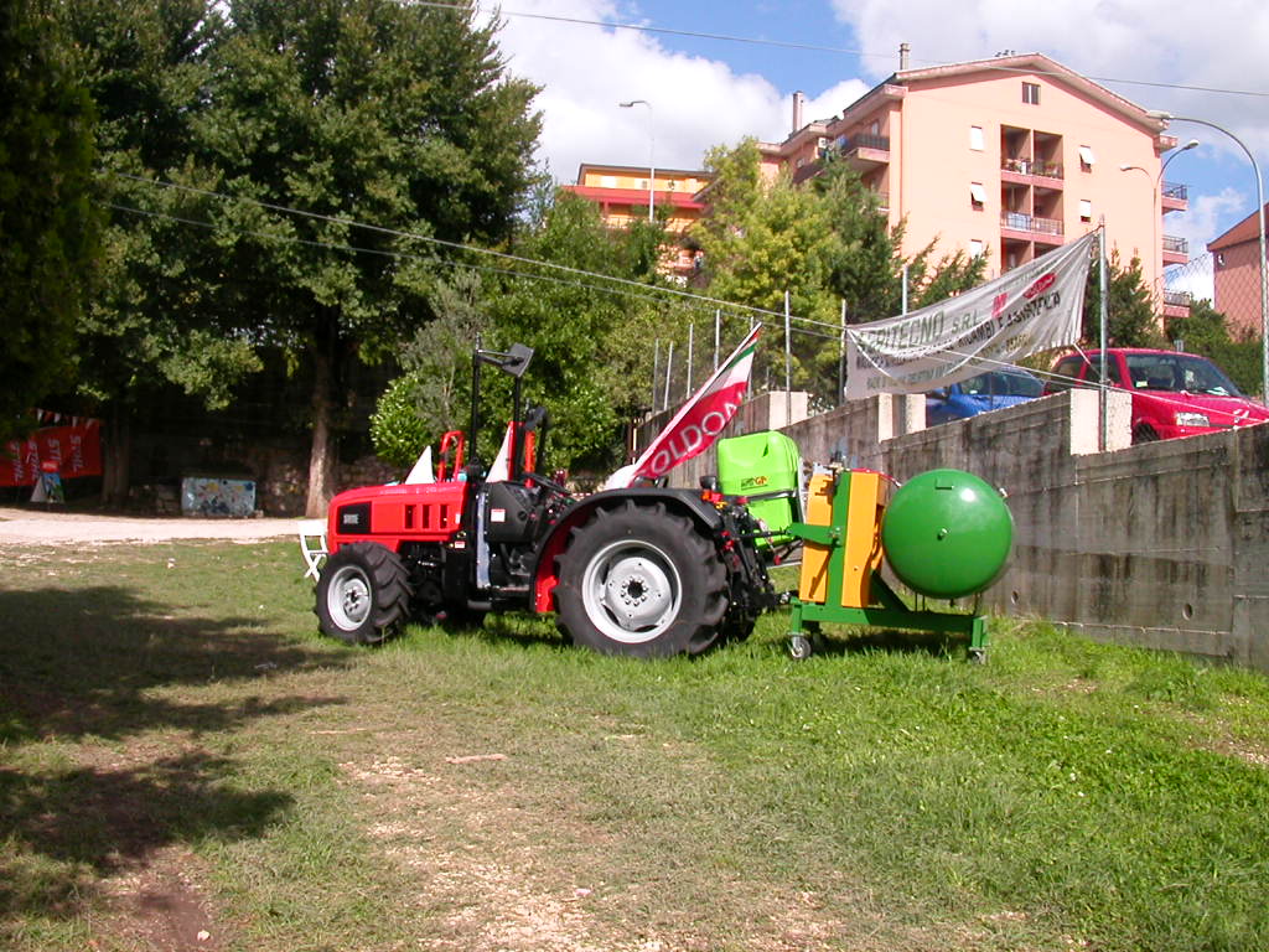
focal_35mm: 37
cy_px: 476
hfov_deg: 50.1
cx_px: 634
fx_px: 1356
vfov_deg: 38.7
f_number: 4.5
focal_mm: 5.6
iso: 100
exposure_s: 1/548
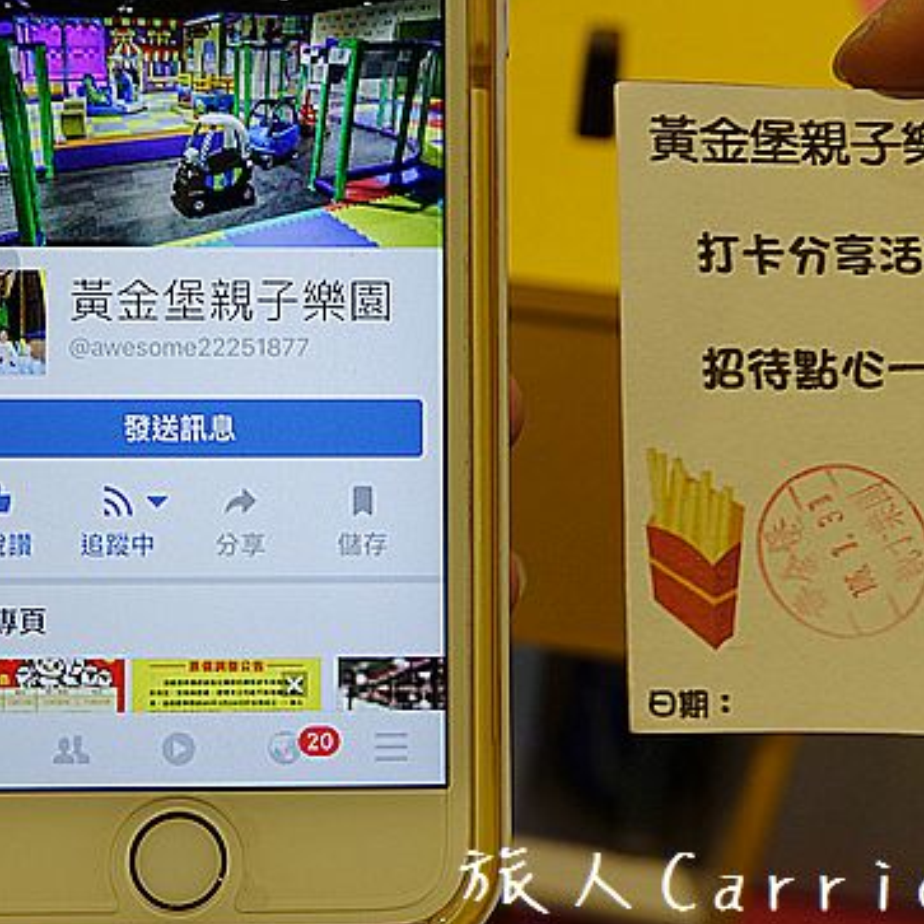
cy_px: 325
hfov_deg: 37.2
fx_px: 1359
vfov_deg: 37.2
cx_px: 316
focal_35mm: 45
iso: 100
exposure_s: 1/30
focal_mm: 8.8
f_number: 2.8
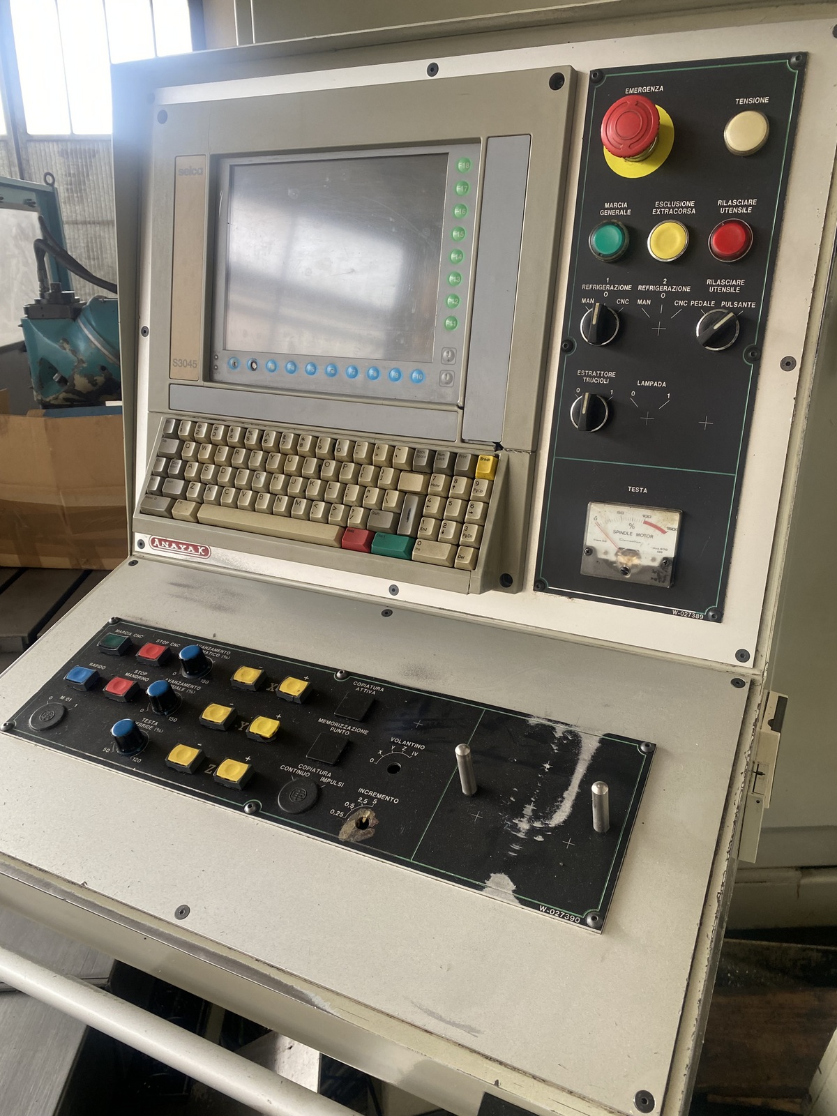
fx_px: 838
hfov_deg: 53.1
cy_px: 558
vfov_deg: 67.3
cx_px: 418
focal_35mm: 26
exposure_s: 1/121
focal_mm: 4.25
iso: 80
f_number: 1.8
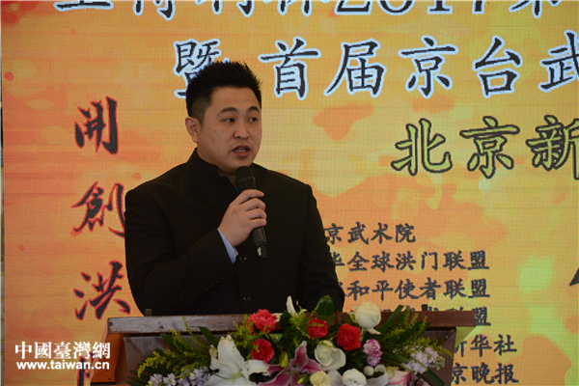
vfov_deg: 8.7
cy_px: 193
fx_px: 2533
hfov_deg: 13.0
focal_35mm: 158
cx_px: 290
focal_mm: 105
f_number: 5.6
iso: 1600
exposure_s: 1/200
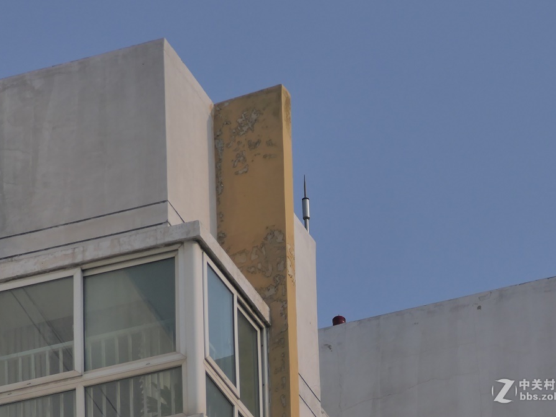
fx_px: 11007
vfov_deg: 2.2
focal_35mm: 685
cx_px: 306
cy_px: 208
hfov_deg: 2.9
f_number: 4.5
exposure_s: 1/3200
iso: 200
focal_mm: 176
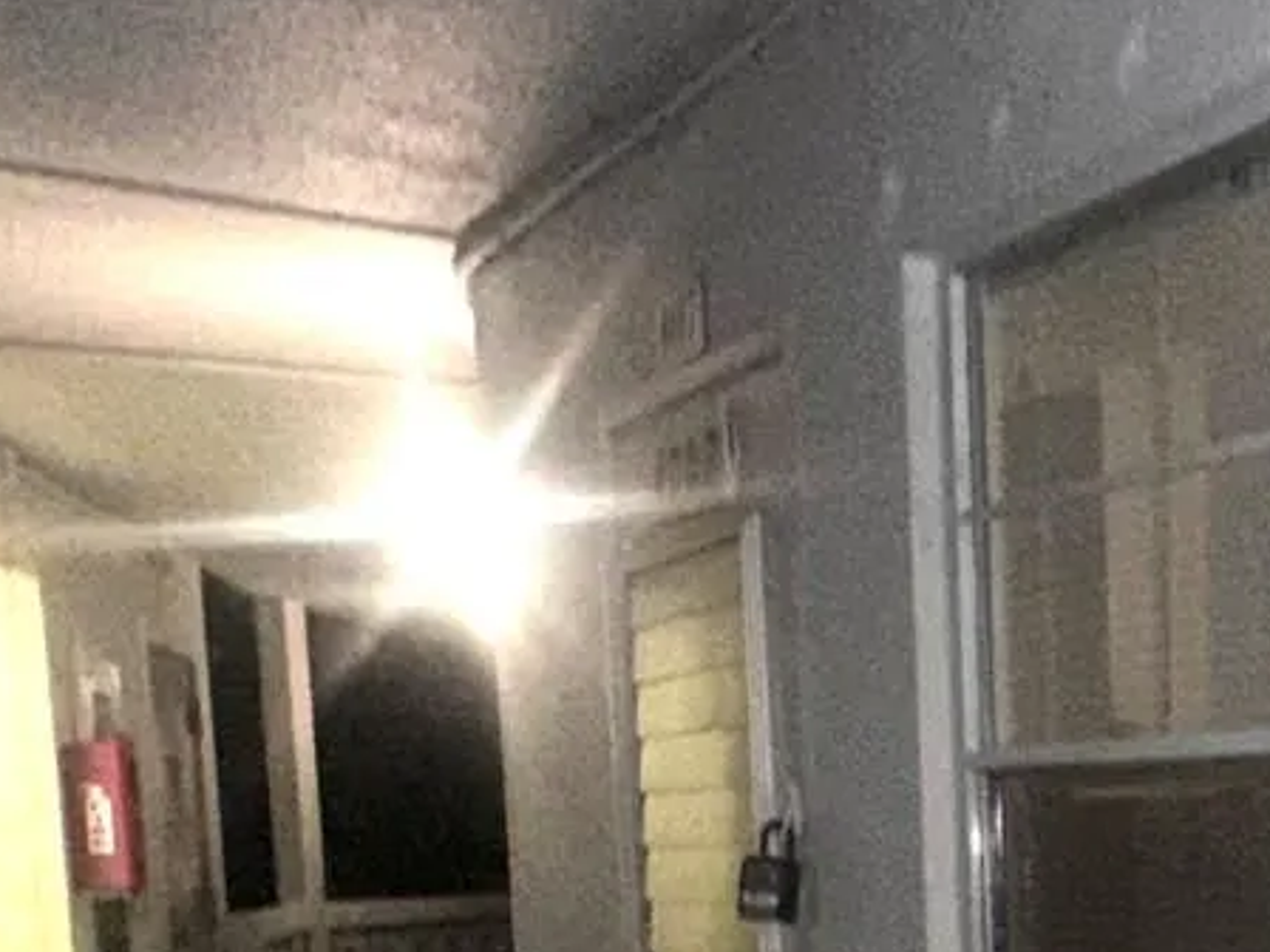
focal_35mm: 64
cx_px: 1743
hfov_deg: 25.2
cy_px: 1196
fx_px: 2348
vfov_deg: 21.1
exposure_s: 1/30
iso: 160
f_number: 2.2
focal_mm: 2.22
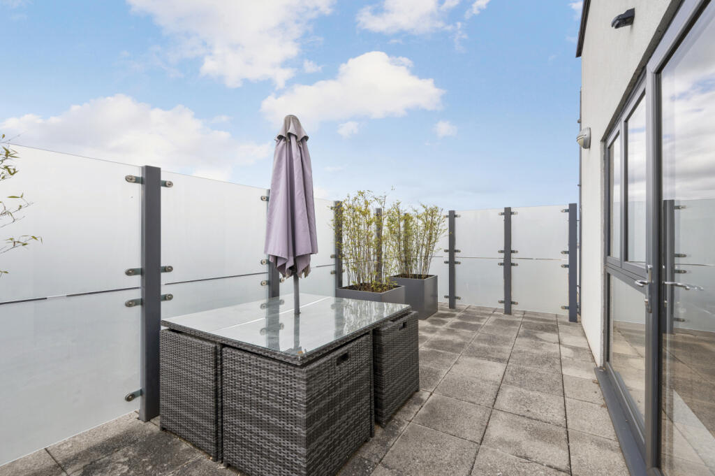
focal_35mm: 14
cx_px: 358
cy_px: 238
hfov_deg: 104.3
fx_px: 278
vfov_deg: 81.1
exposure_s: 1/250
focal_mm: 14
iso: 250
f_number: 8
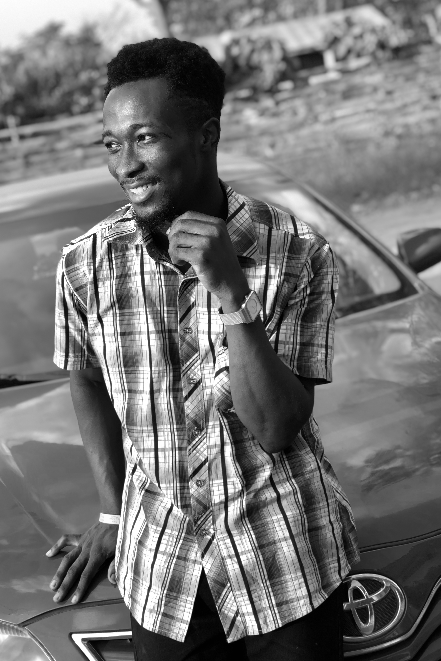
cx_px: 203
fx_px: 1102
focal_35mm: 60
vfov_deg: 33.4
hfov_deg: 22.6
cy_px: 329
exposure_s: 1/120
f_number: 2.8
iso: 20
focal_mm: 6.6
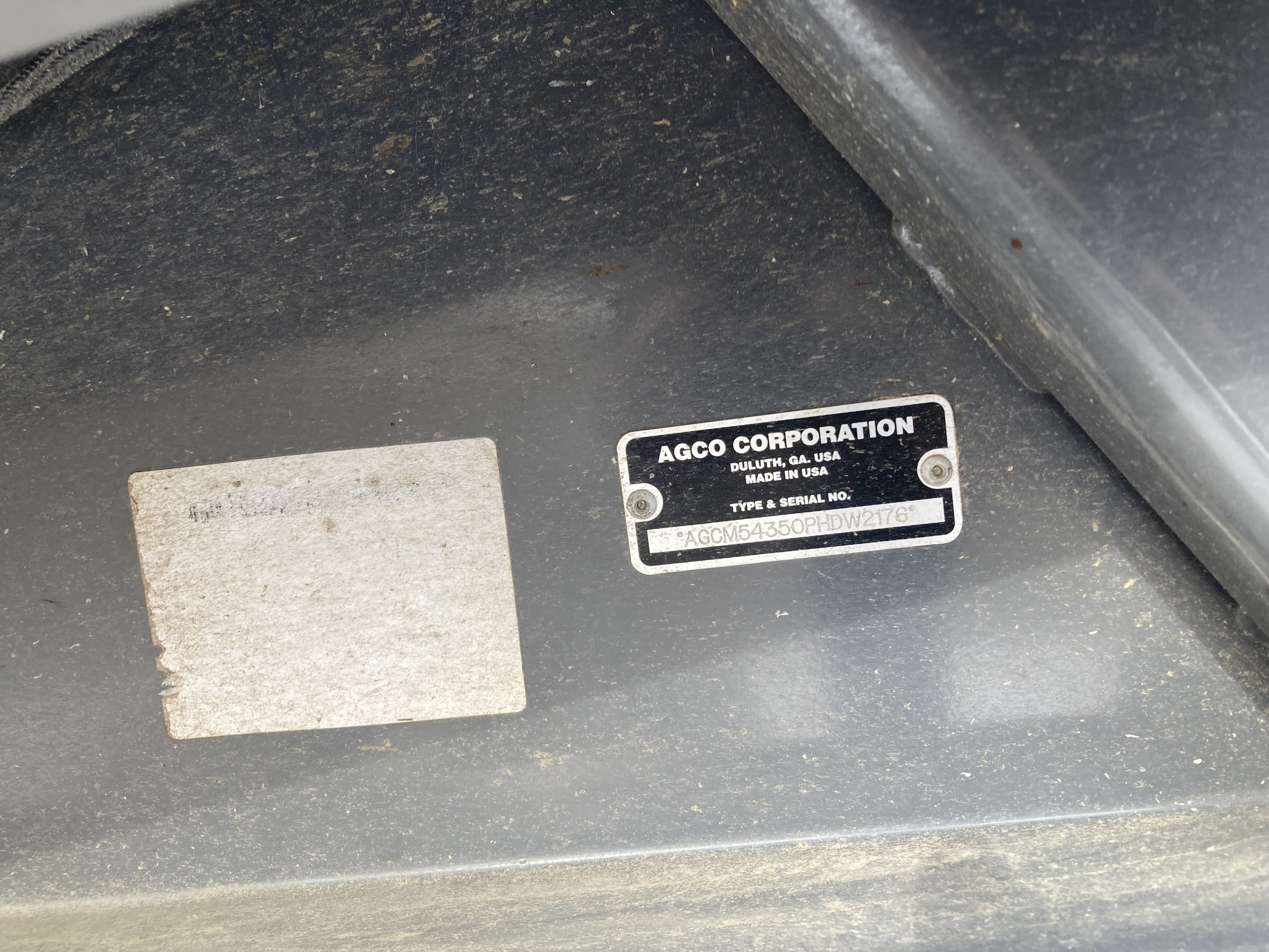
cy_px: 476
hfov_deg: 63.4
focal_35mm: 28
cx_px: 634
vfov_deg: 49.7
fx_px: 1026
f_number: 1.8
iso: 20
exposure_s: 1/144
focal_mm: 3.99
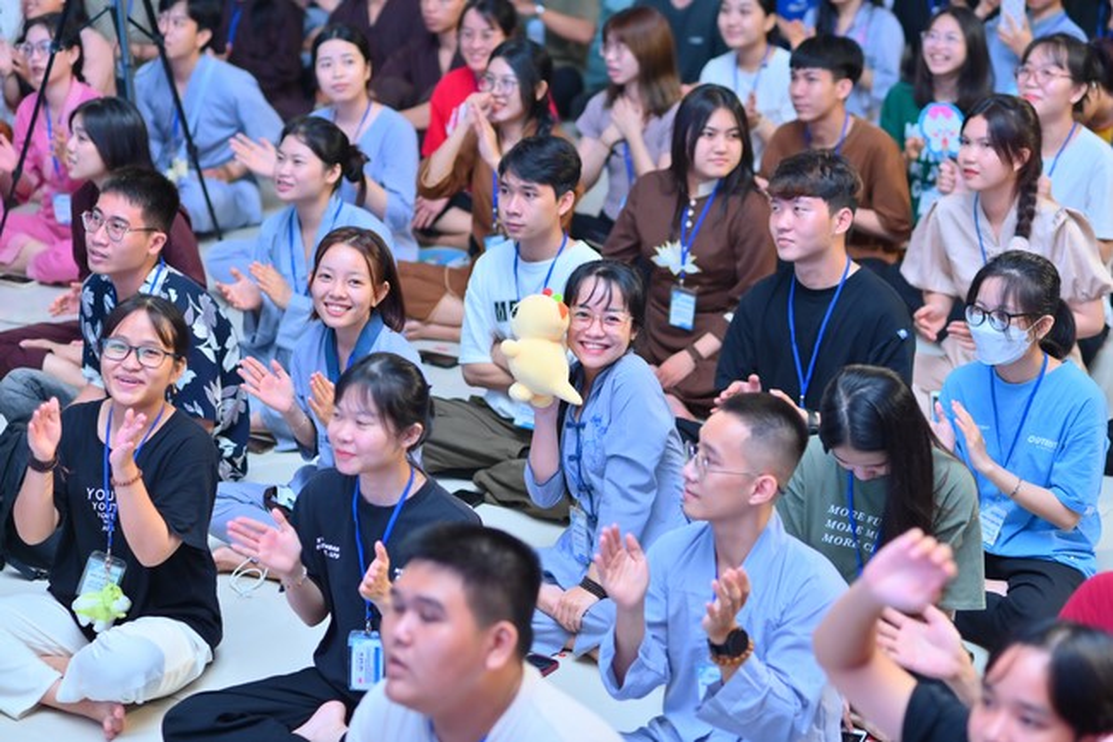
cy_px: 371
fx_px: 2627
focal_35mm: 85
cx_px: 556
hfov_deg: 23.9
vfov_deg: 16.1
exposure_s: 1/160
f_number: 2.8
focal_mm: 85
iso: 1000
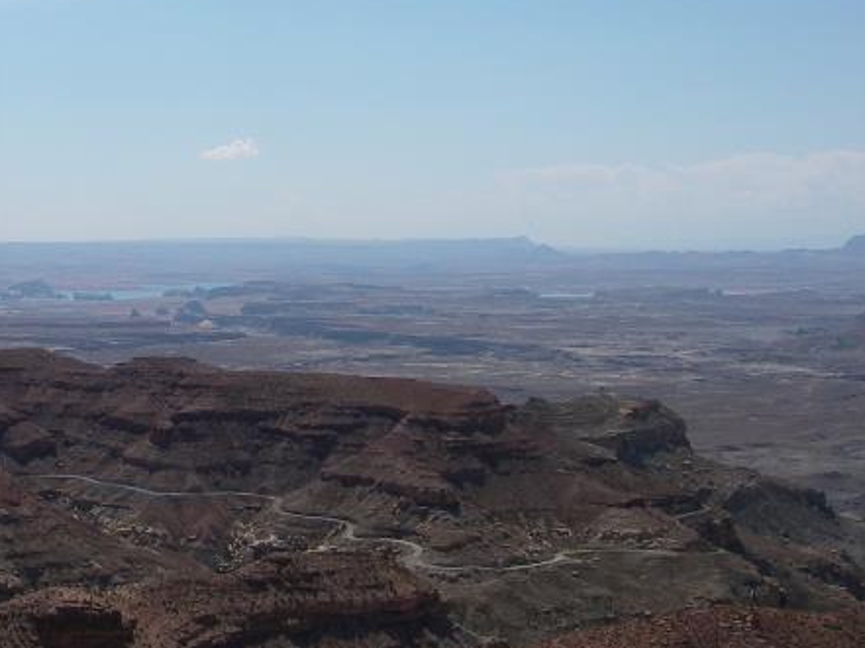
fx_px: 1723
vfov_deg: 21.2
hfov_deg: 27.2
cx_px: 86
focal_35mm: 69
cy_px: 214
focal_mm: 6.3
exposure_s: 1/400
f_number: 6.6
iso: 64
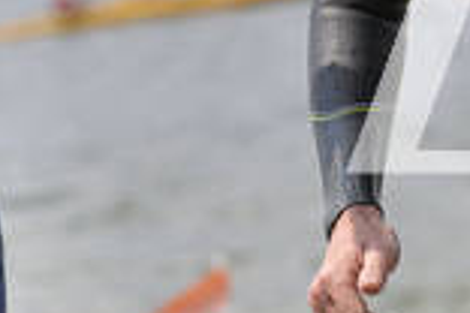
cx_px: 789
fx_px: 4922
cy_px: -62
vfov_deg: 3.6
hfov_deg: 5.4
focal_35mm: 377
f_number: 4
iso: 200
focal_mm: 92
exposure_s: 1/3200
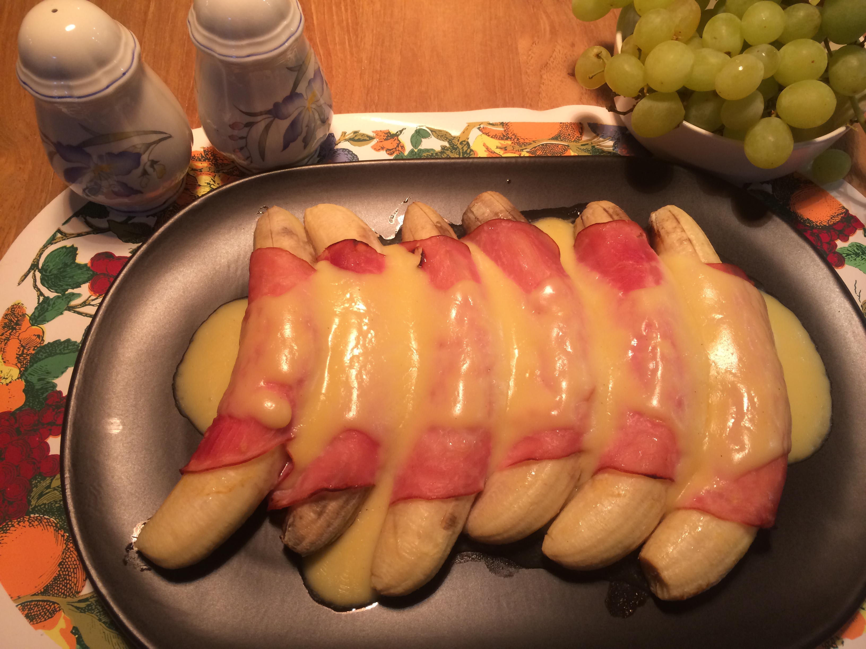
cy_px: 324
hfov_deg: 60.0
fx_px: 751
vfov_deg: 46.8
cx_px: 433
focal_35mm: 30
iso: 125
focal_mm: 4.12
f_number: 2.2
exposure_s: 1/33
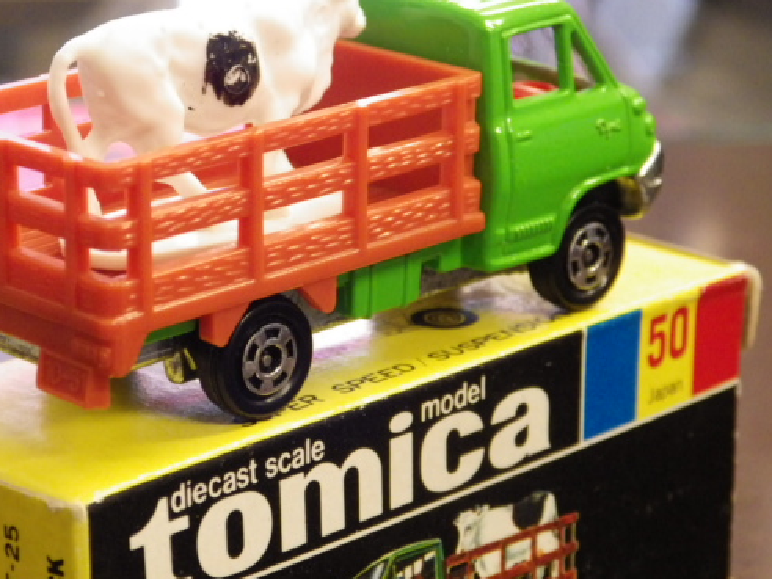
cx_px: 279
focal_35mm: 134
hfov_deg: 14.7
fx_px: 2988
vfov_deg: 11.1
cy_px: 281
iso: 800
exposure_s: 1/30
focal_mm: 18.4
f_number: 4.6
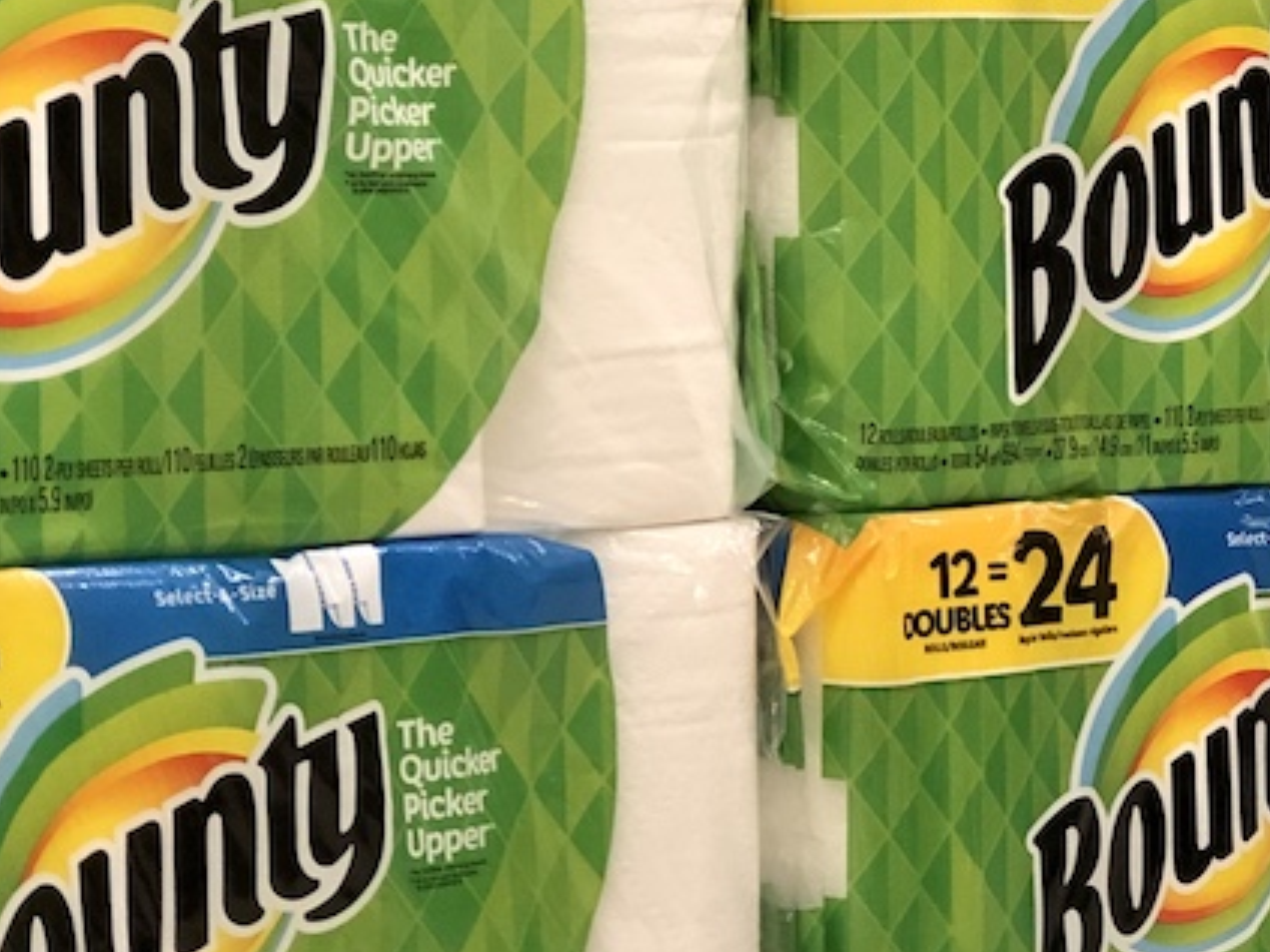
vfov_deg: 10.7
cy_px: 538
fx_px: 5062
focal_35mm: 138
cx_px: 1147
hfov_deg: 14.2
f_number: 2.8
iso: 125
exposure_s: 1/32
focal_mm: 6.6
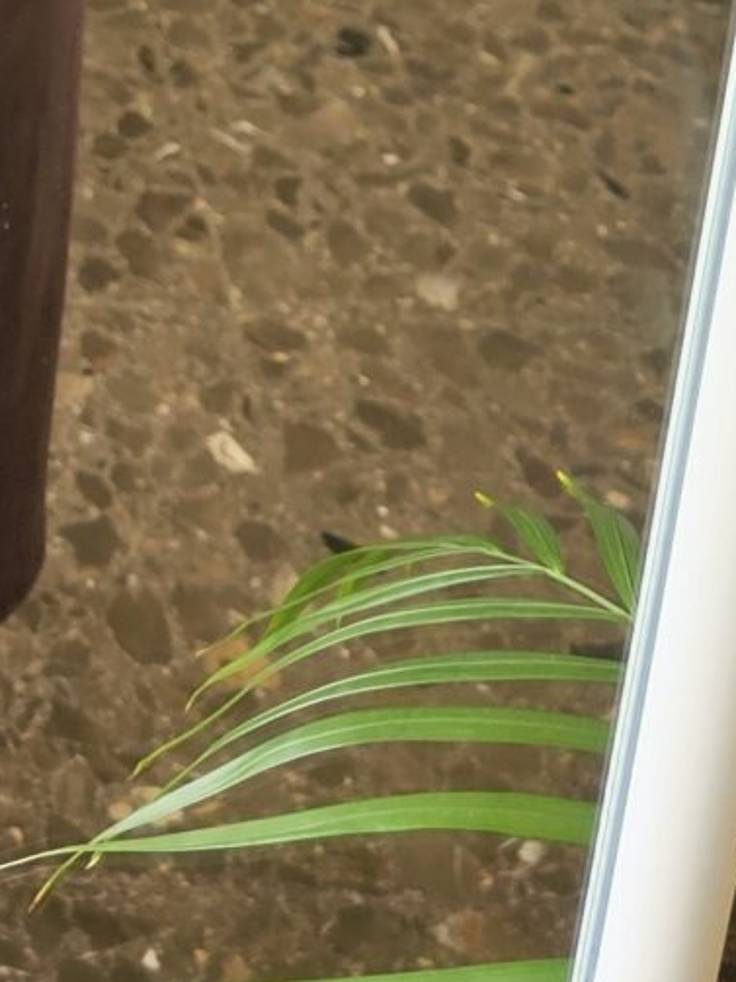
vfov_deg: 13.5
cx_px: -705
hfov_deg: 11.5
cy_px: -1177
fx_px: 3318
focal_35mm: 117
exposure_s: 1/100
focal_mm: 6.3
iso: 80
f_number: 1.7
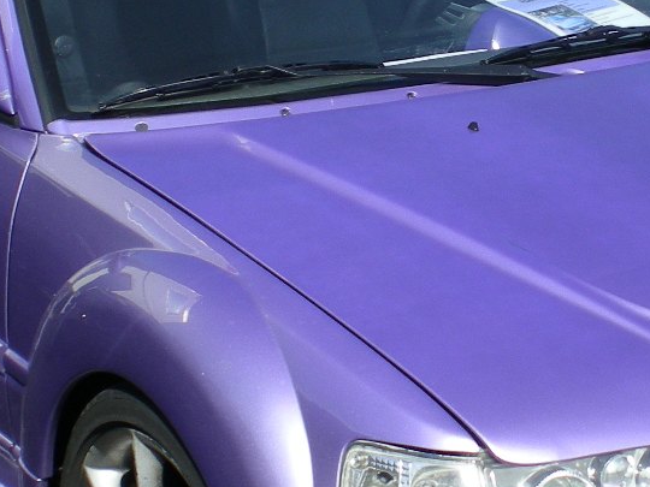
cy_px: 248
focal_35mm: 108
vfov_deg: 13.7
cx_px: 501
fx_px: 2028
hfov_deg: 18.1
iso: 50
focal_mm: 6.3
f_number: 4.6
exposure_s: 1/370
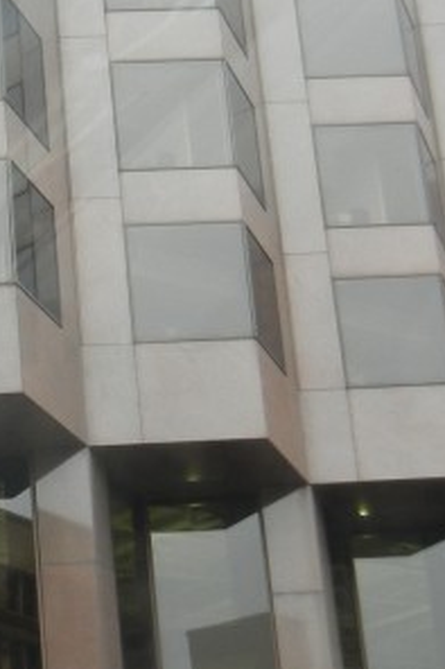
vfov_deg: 18.9
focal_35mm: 108
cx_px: 56
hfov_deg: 12.6
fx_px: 2005
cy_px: 233
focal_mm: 5.4
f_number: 3.5
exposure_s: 1/90
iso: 160
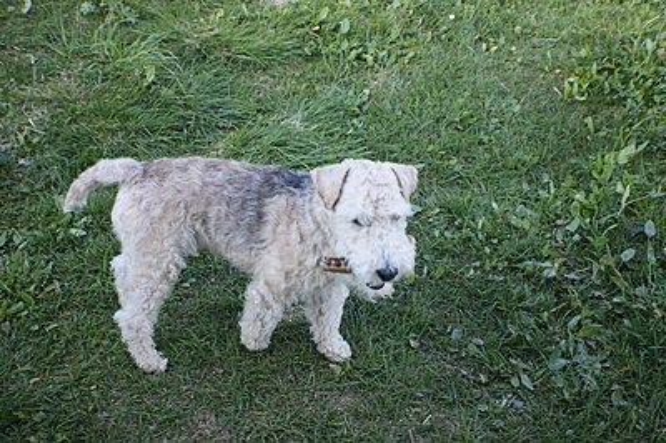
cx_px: 333
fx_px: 1109
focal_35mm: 60
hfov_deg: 33.4
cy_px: 222
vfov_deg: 22.6
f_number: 5
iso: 100
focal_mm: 40
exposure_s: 1/60
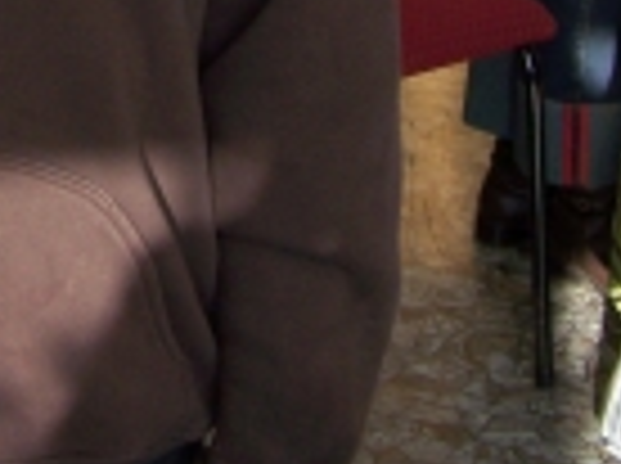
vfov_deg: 9.7
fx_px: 2615
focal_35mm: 146
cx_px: -9
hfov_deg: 13.3
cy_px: -336
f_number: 2.8
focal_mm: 6.3
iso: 64
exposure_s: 1/100
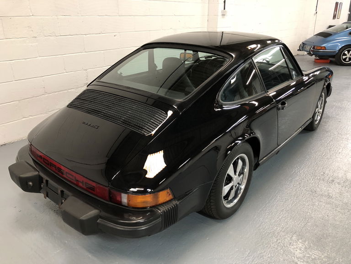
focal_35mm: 28
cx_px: 176
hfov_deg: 63.4
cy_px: 132
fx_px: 284
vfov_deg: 49.7
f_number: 1.8
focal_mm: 3.99
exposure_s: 1/17
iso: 80
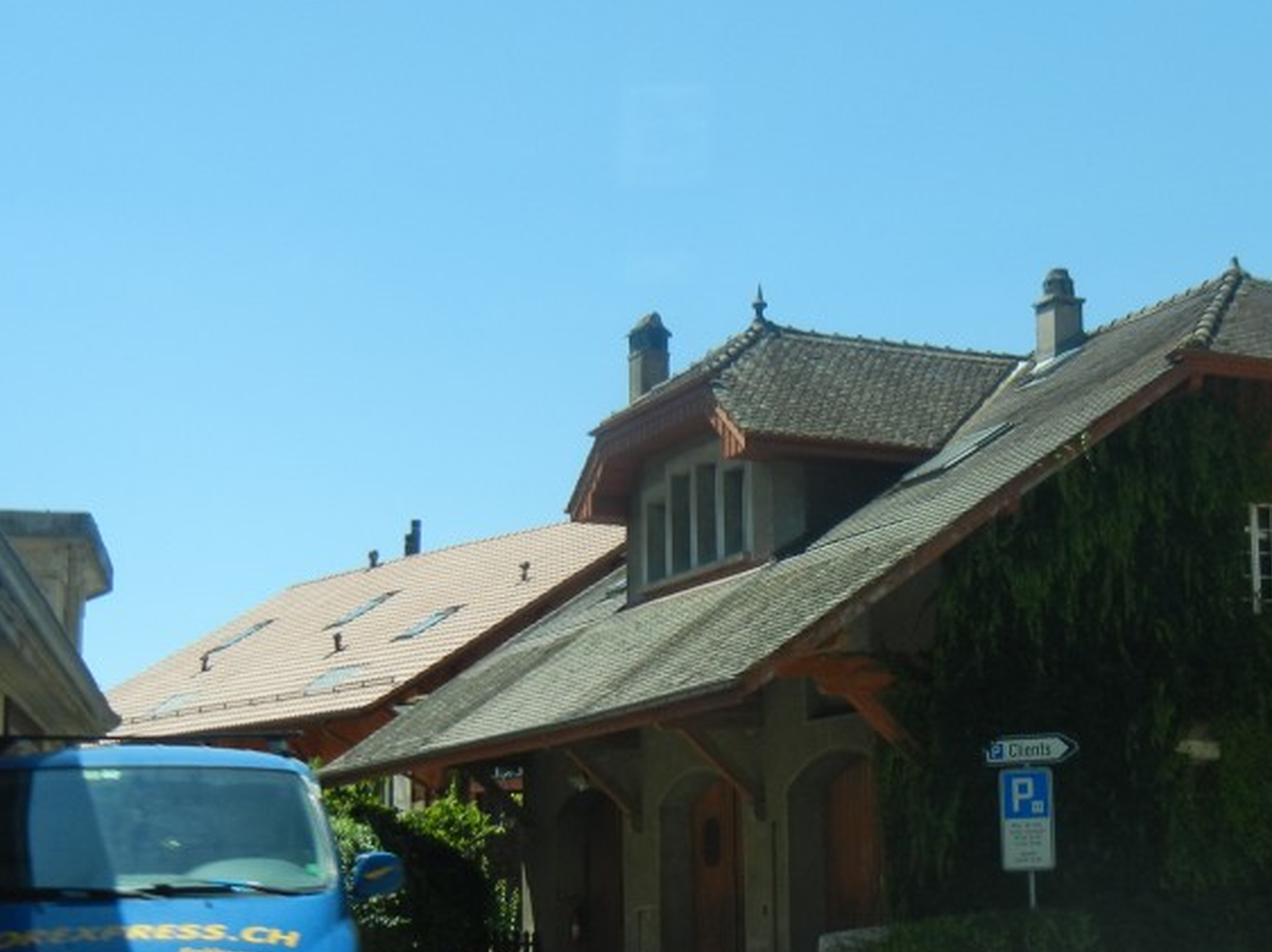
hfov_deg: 31.0
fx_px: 2277
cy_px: 622
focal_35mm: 62
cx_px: 846
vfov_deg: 23.5
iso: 160
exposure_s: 1/226
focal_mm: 6.2
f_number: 7.2
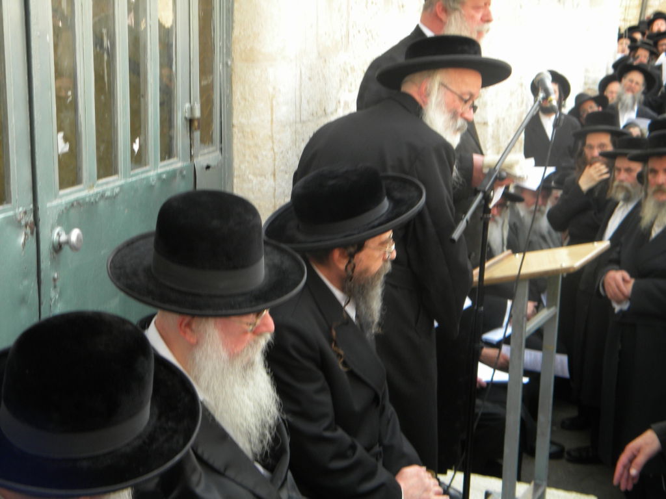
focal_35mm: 56
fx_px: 1077
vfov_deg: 26.1
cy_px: 250
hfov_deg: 34.3
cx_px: 333
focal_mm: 10.1
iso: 80
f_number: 4.1
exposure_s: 1/64.2
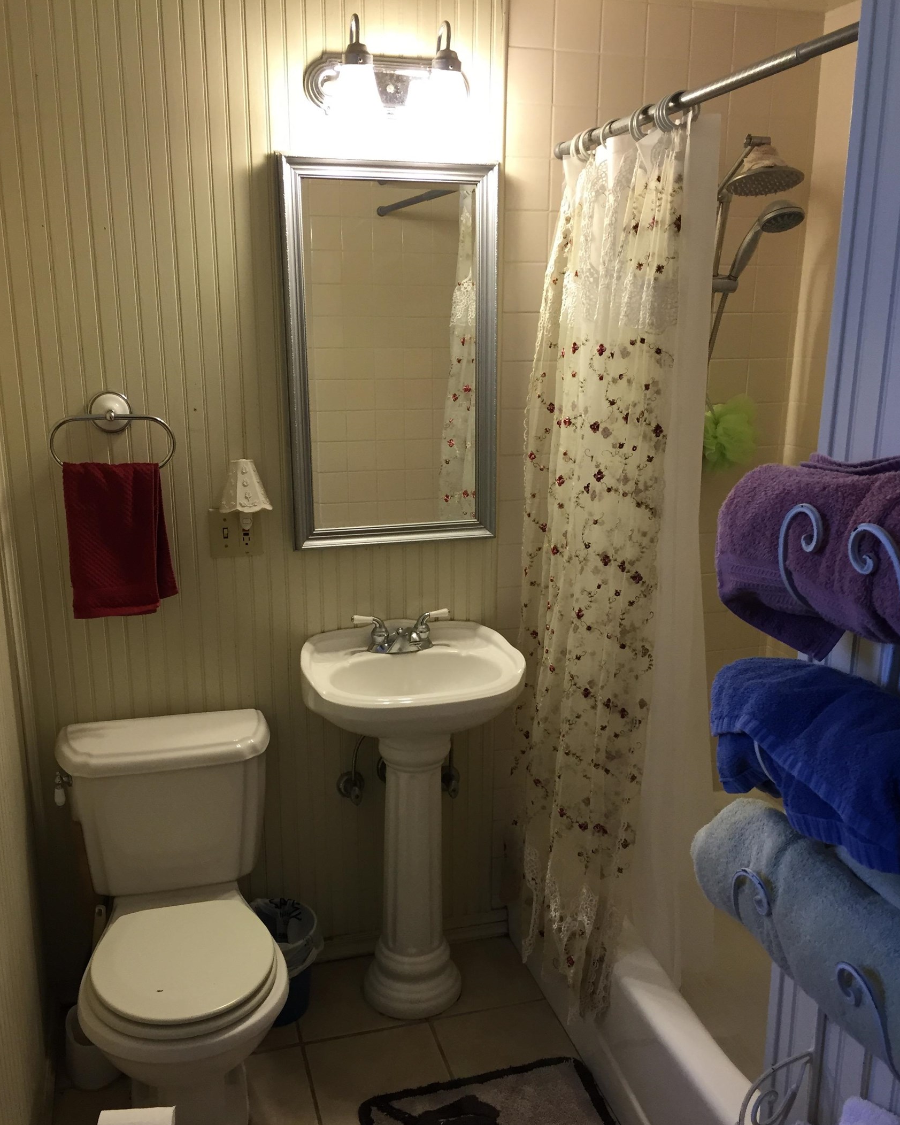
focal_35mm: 31
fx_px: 1032
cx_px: 450
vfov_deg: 57.1
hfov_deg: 47.1
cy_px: 603
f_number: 2.2
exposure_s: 1/30
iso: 40
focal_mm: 4.15
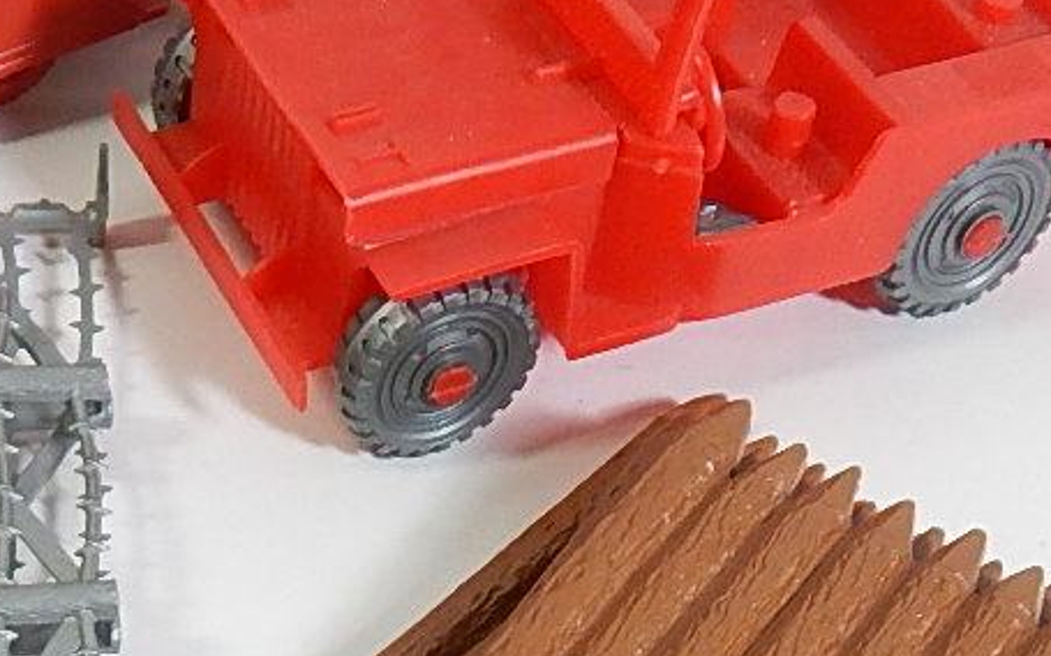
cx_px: 76
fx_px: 2348
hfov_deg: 24.4
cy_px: 1102
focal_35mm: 82
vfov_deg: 14.4
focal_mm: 4
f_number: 3
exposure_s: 1/30
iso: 160
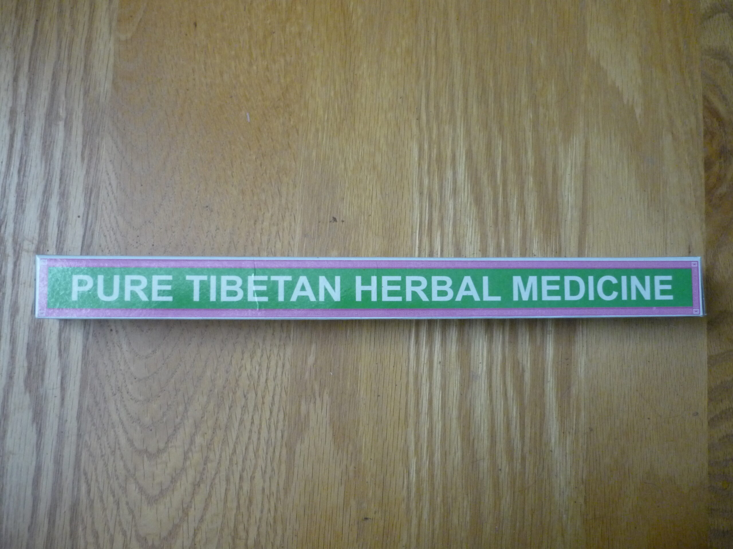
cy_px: 274
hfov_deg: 55.4
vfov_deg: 42.9
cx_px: 366
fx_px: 699
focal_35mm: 33
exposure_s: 1/25
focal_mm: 5.5
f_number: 2.8
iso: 400
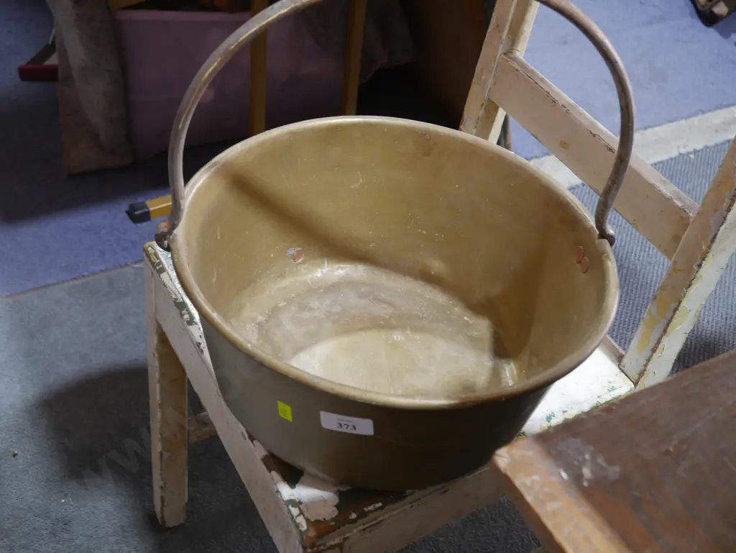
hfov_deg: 42.9
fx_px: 936
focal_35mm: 44
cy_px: 276
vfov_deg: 32.9
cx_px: 368
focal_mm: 22
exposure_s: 1/60
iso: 800
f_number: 4.7
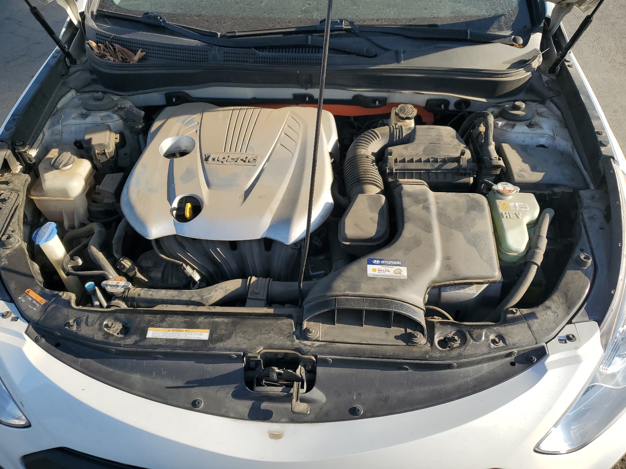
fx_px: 470
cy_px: 234
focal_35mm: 26
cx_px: 313
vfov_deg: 53.1
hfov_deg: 67.3
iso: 50
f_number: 1.5
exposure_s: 1/1429
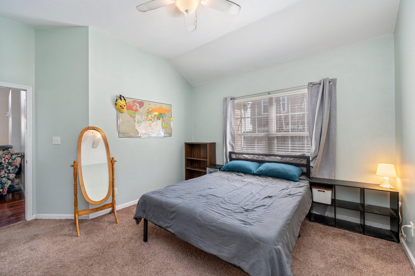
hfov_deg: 104.3
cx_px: 208
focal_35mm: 14
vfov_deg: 81.1
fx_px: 161
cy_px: 138
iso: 320
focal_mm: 14
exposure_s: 1/30
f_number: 9
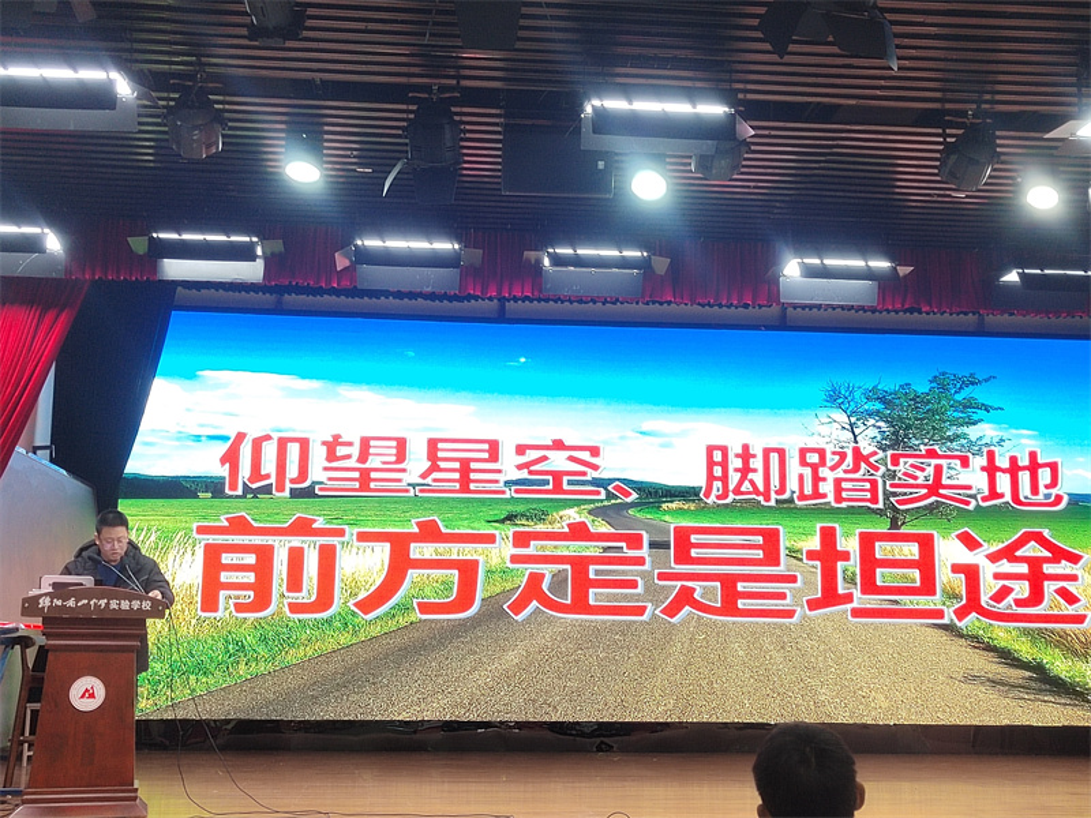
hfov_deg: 49.0
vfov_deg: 37.7
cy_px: 409
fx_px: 1198
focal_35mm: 38
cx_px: 546
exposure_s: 1/33.3
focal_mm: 5.52
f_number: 1.9
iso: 516
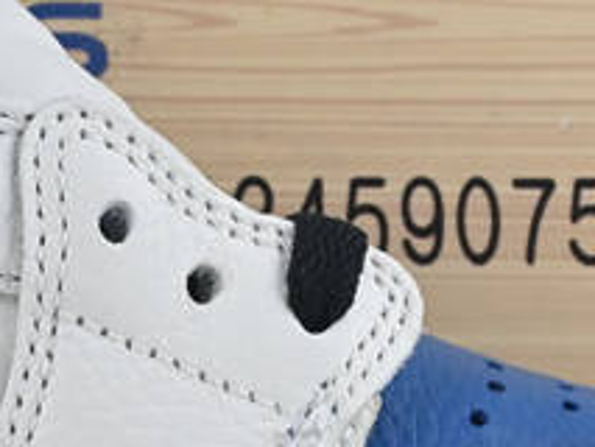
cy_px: 291
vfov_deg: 5.8
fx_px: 4392
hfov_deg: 7.6
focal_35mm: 255
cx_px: -232
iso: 1000
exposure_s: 1/125
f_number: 10
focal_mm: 31.5
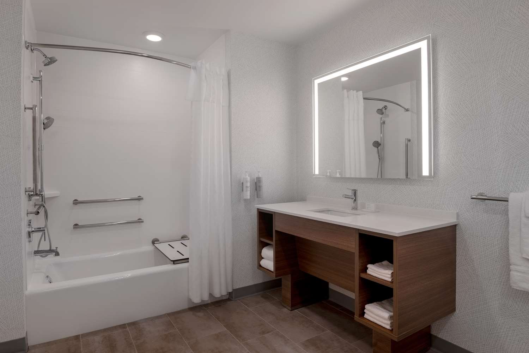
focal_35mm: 19
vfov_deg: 64.6
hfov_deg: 86.9
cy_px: 176
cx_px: 264
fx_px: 279
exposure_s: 1/60
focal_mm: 19
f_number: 10
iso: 320
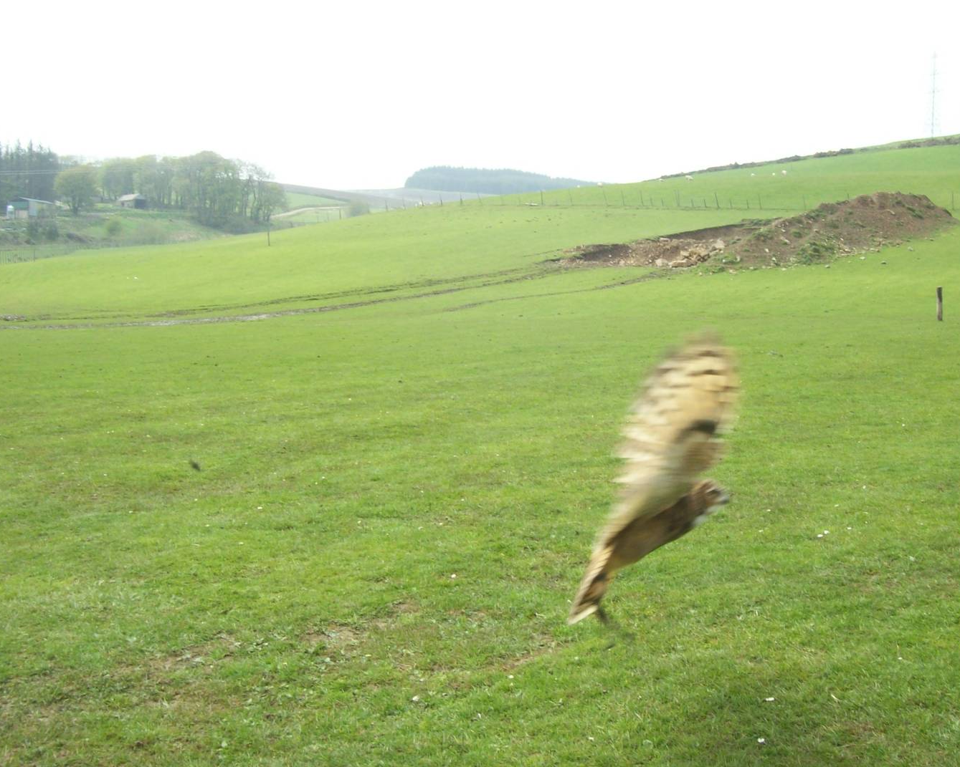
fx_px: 1193
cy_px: 349
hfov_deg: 43.8
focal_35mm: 42
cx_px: 534
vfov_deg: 35.6
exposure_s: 1/247
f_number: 4.8
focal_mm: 6
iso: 80
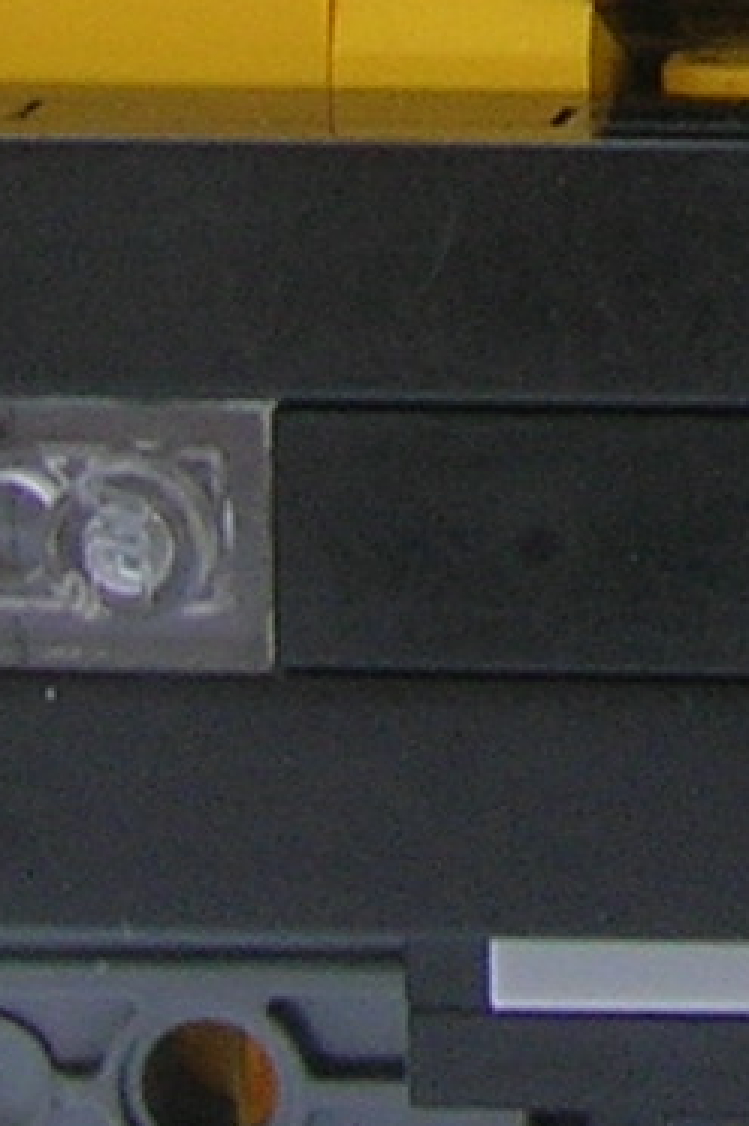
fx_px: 7691
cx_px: 2090
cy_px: -676
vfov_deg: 8.2
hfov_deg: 5.3
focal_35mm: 246
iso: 50
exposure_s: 1/36.3
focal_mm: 5.7
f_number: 2.9
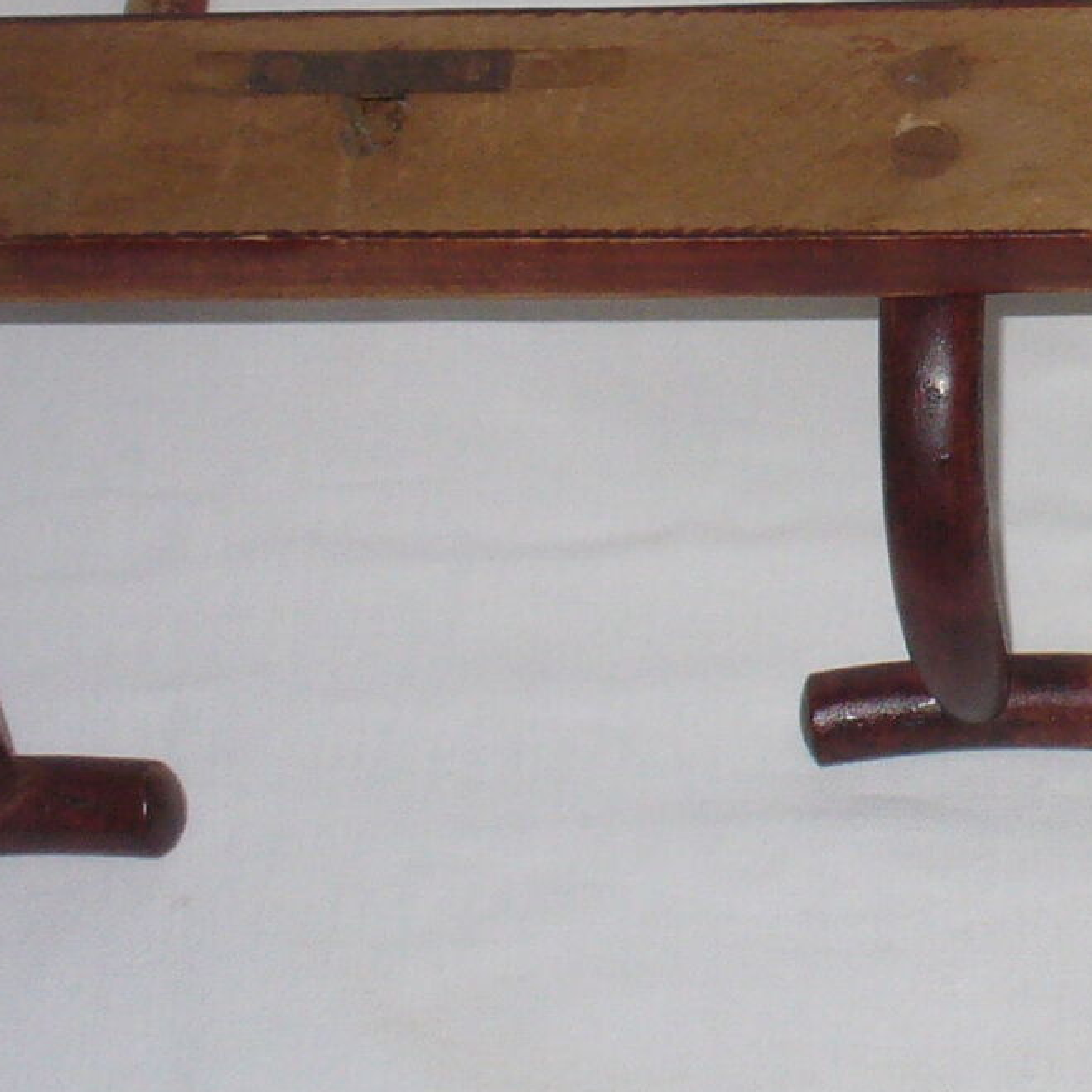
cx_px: 1564
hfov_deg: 13.1
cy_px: -17
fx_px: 4533
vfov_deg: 13.5
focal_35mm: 127
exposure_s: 1/30
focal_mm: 6.1
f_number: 2.8
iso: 100
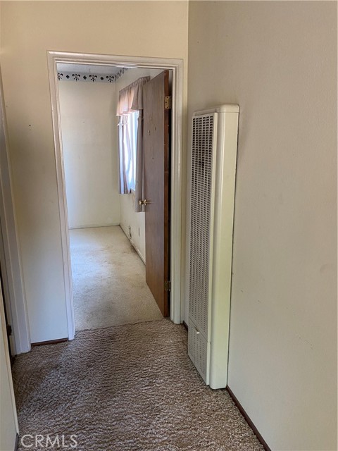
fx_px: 338
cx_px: 169
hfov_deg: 53.1
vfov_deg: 67.3
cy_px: 226
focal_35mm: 26
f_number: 1.8
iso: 250
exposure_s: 1/60
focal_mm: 4.25
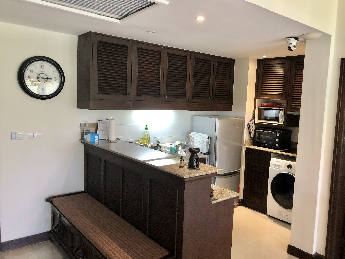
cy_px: 130
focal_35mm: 28
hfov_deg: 63.4
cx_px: 172
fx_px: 279
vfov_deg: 49.7
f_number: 1.8
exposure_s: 1/25
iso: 40
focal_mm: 3.99
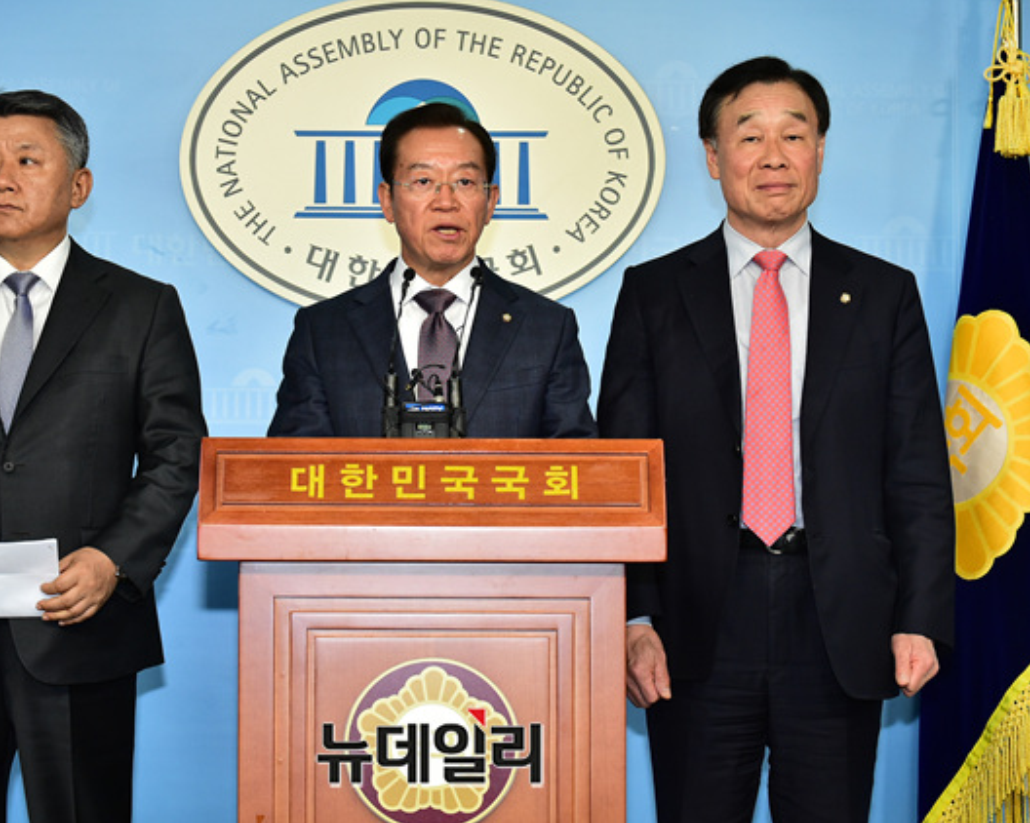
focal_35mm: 91
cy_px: 413
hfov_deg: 21.0
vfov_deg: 16.9
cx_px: 425
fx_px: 2773
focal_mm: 80
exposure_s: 1/250
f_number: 7.1
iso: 4000
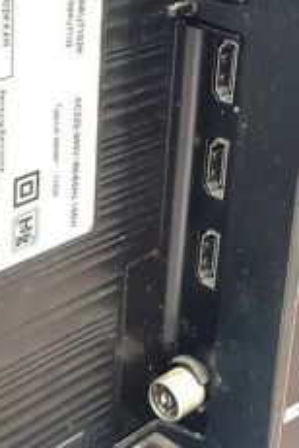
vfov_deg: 24.2
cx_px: 144
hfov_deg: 16.5
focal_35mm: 83
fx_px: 1034
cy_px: 108
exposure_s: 1/33
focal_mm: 5.23
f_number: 1.8
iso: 400
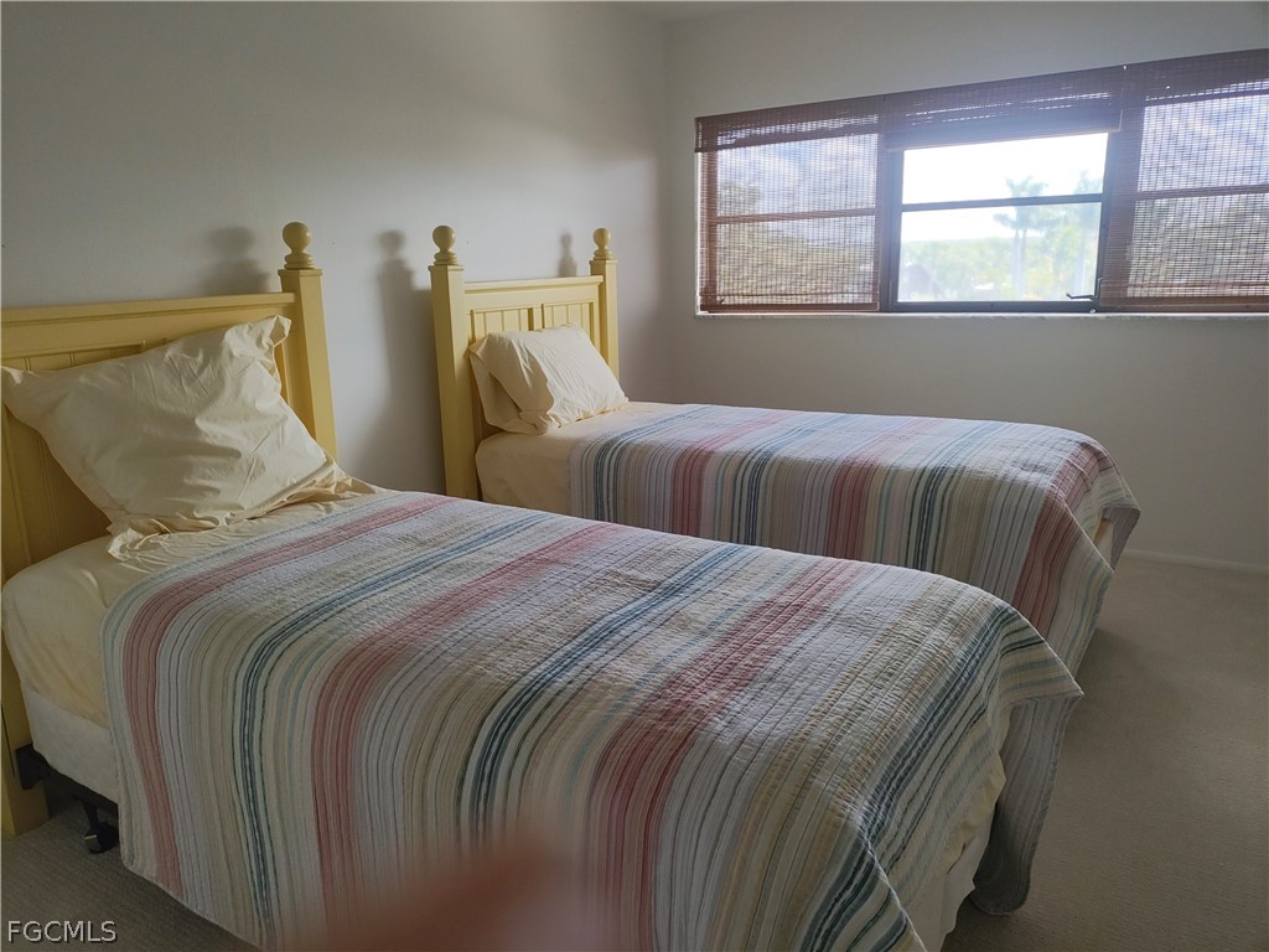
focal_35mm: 25
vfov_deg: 54.9
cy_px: 476
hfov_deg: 69.4
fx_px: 916
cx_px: 634
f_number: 1.7
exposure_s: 1/60
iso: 330
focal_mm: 4.71
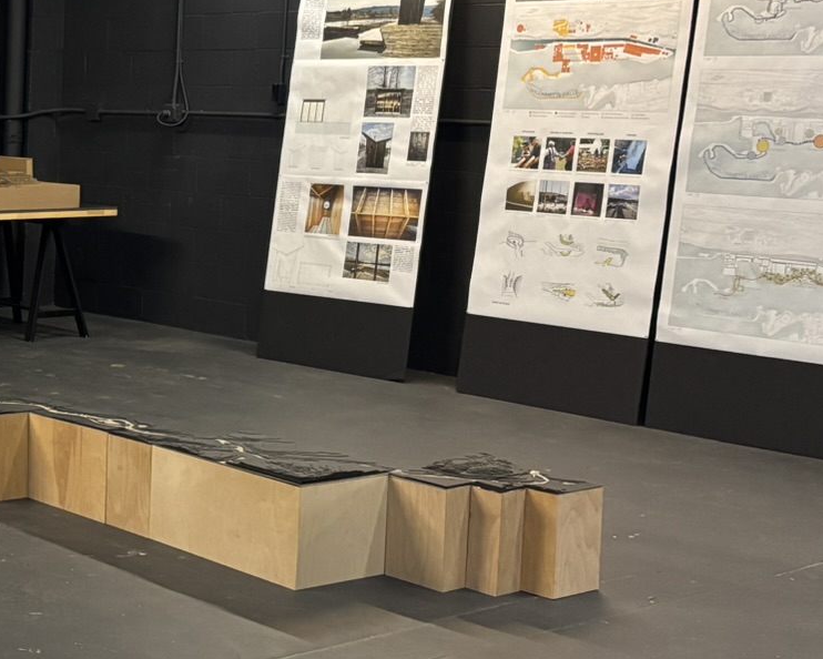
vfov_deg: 21.8
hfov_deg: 24.8
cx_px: -131
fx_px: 1705
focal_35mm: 70
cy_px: 270
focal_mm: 5.96
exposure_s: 1/60
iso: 400
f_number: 1.6
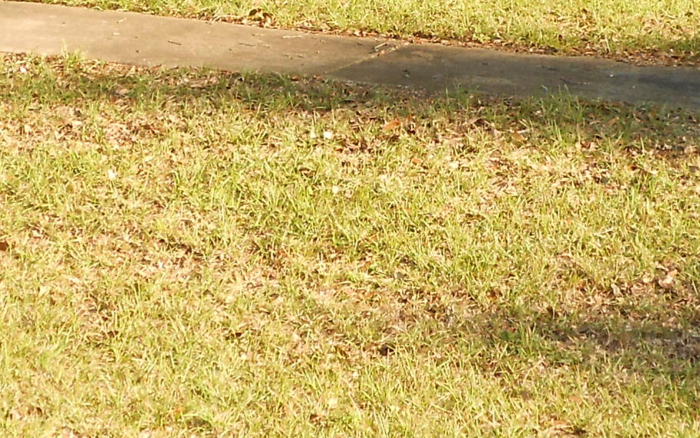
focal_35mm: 133
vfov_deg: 9.5
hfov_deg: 15.7
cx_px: 415
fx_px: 2537
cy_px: -246
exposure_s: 1/125
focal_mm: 6.8
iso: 80
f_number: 4.2
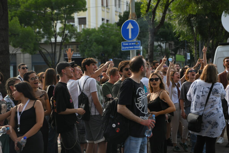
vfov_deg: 19.5
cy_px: 76
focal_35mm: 70
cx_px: 114
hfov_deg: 28.8
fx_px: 445
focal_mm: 70
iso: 400
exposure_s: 1/640
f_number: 4
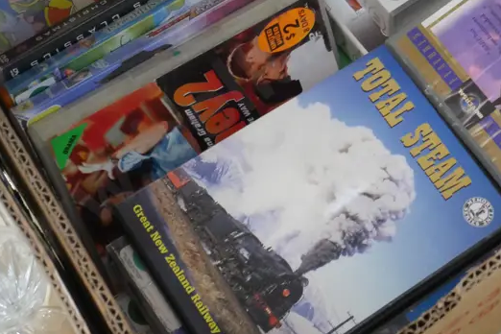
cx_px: 364
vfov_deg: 13.2
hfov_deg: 19.9
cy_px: -1
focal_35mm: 102
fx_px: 1419
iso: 3200
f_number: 5.3
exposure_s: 1/20
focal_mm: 25
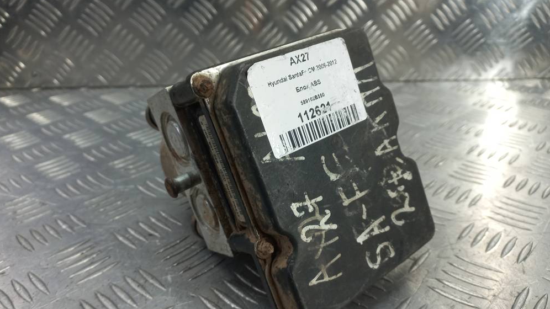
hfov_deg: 67.9
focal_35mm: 28
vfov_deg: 41.3
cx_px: 271
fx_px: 408
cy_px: 180
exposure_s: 1/50
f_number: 1.8
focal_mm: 4.6
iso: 64
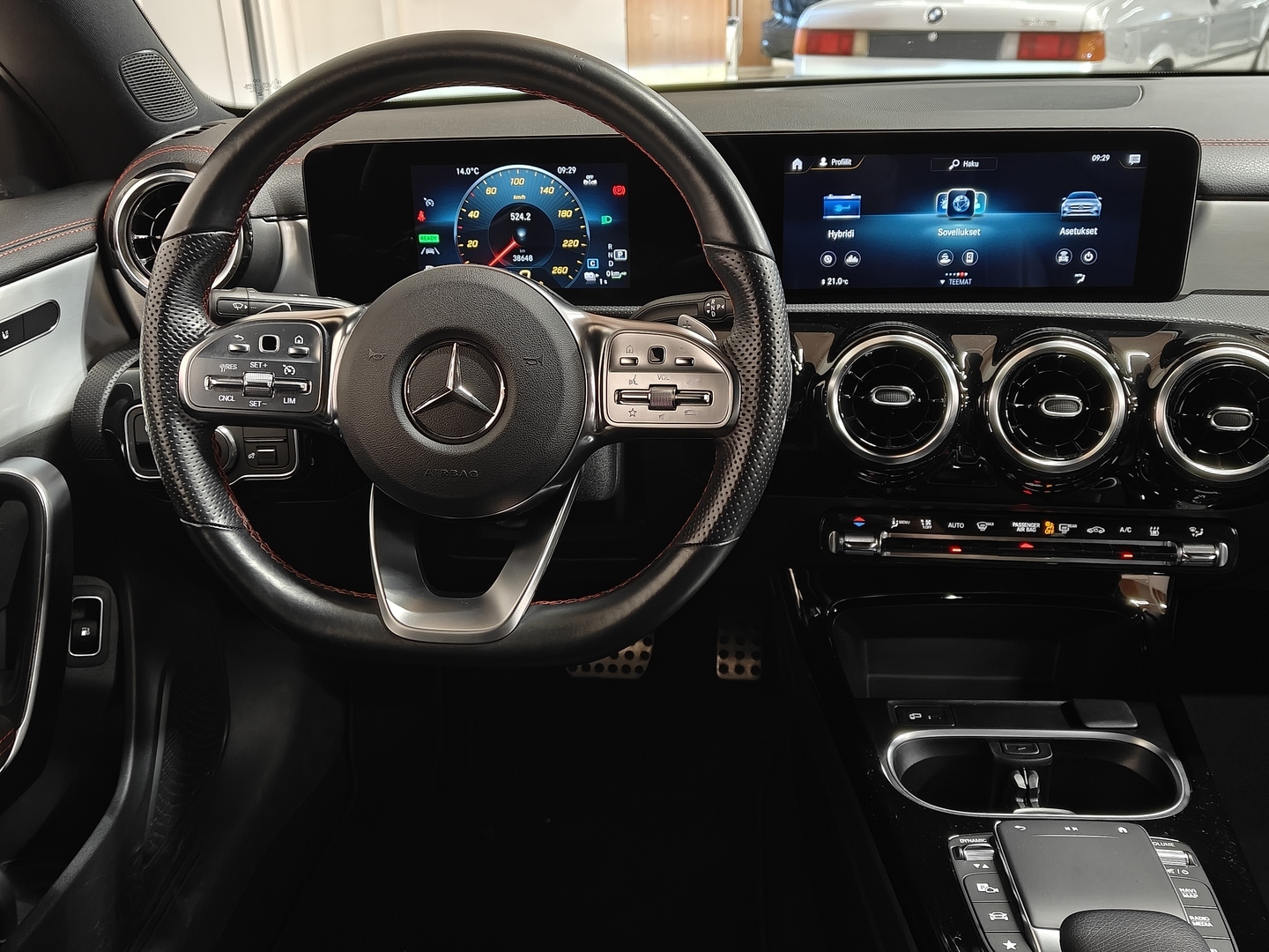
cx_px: 634
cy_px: 476
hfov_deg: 55.4
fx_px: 1210
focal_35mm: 33
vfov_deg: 42.9
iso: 1600
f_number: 1.8
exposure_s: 1/33
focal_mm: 5.59
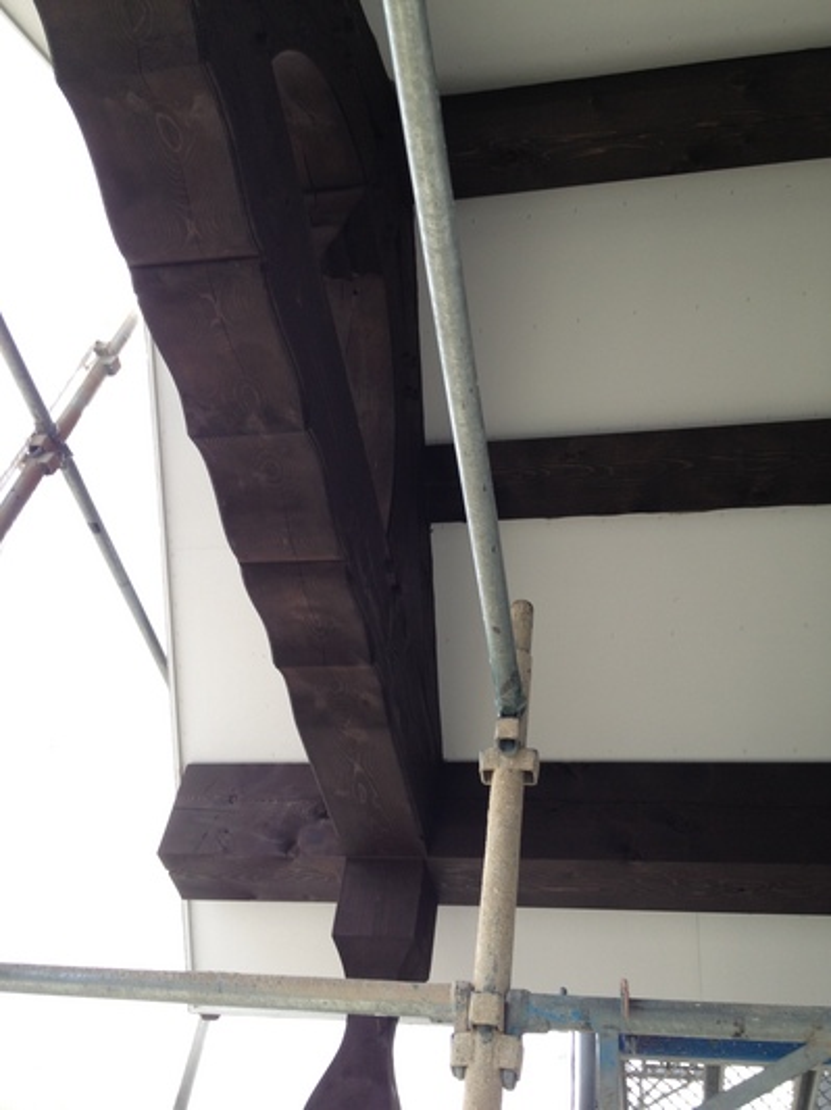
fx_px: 1122
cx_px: 416
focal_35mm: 35
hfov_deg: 40.7
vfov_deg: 52.7
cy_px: 555
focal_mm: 4.28
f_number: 2.4
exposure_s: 1/40
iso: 50
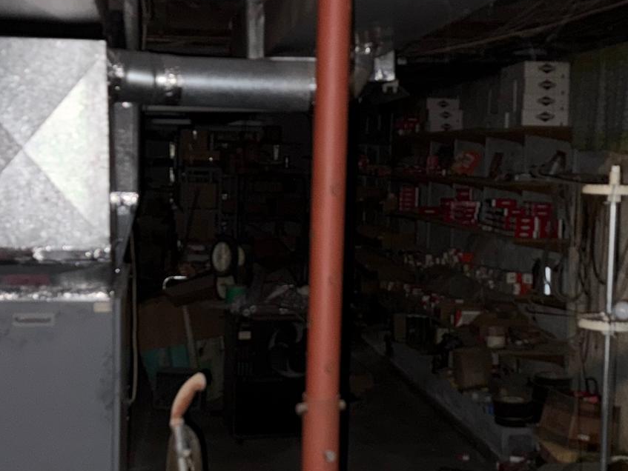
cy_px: 250
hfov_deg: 33.2
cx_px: 343
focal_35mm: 58
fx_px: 1053
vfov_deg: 25.2
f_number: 1.78
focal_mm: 6.76
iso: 125
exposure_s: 1/4
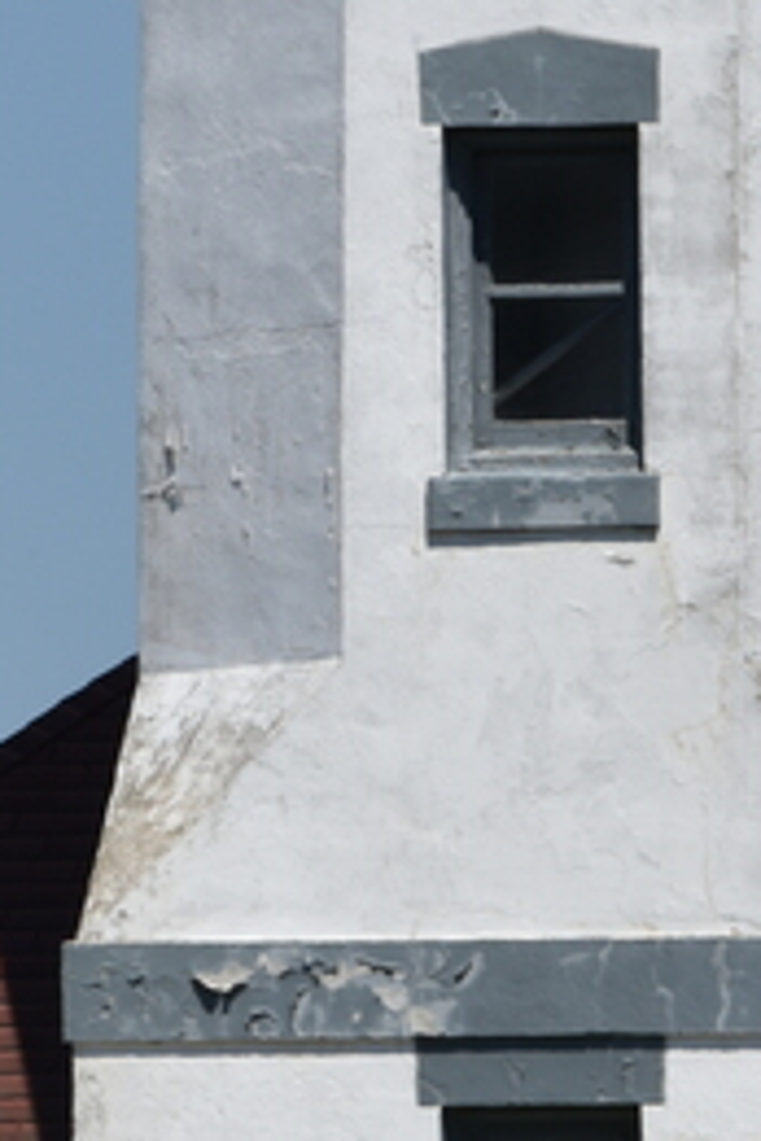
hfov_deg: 1.3
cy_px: 92
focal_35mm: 1028
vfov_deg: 2.0
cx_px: 813
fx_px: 32594
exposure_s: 1/500
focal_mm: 210
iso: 100
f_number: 10
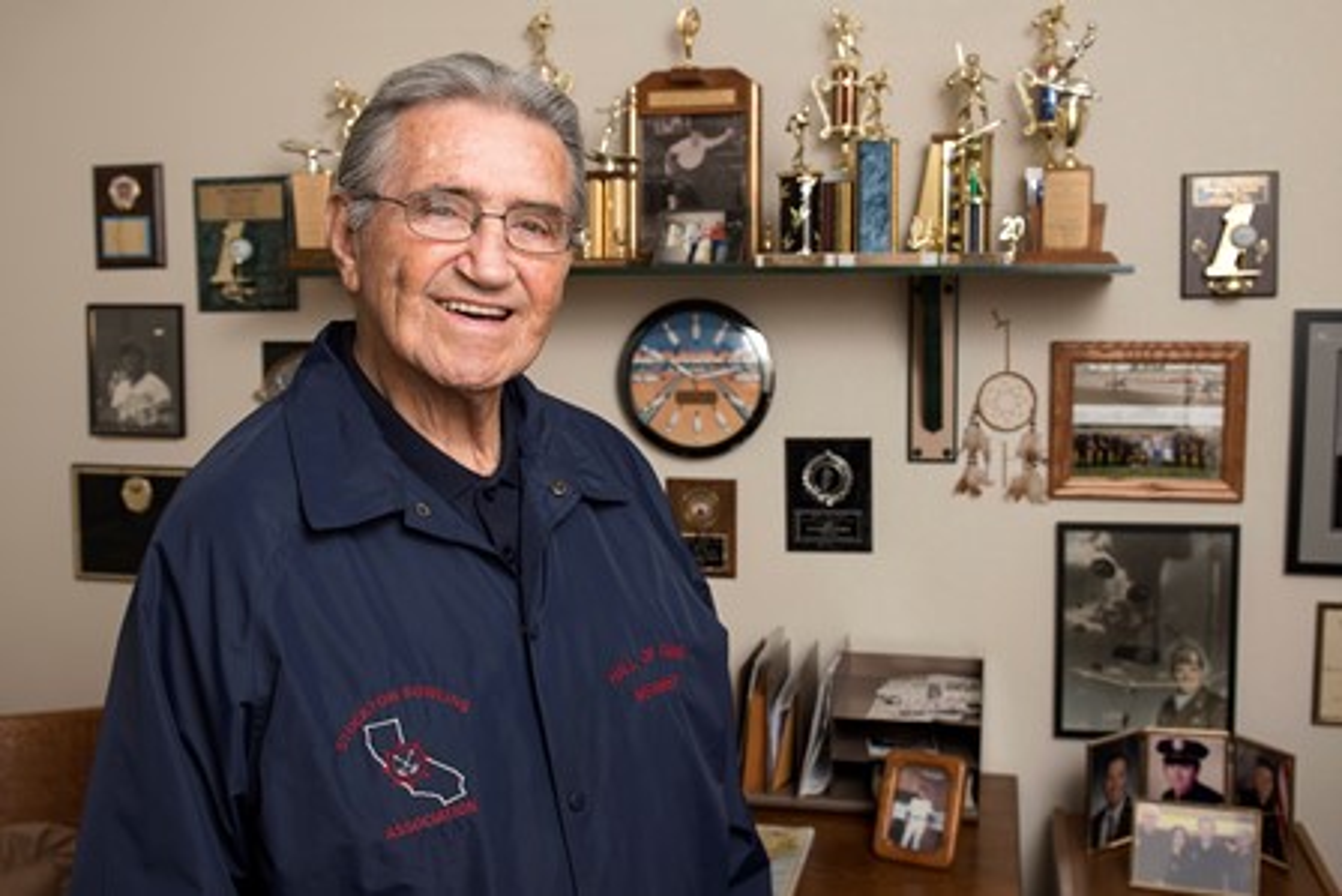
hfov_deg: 49.5
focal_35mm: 39
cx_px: 671
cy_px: 448
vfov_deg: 34.2
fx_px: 1454
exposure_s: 1/125
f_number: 4.5
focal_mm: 26
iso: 250
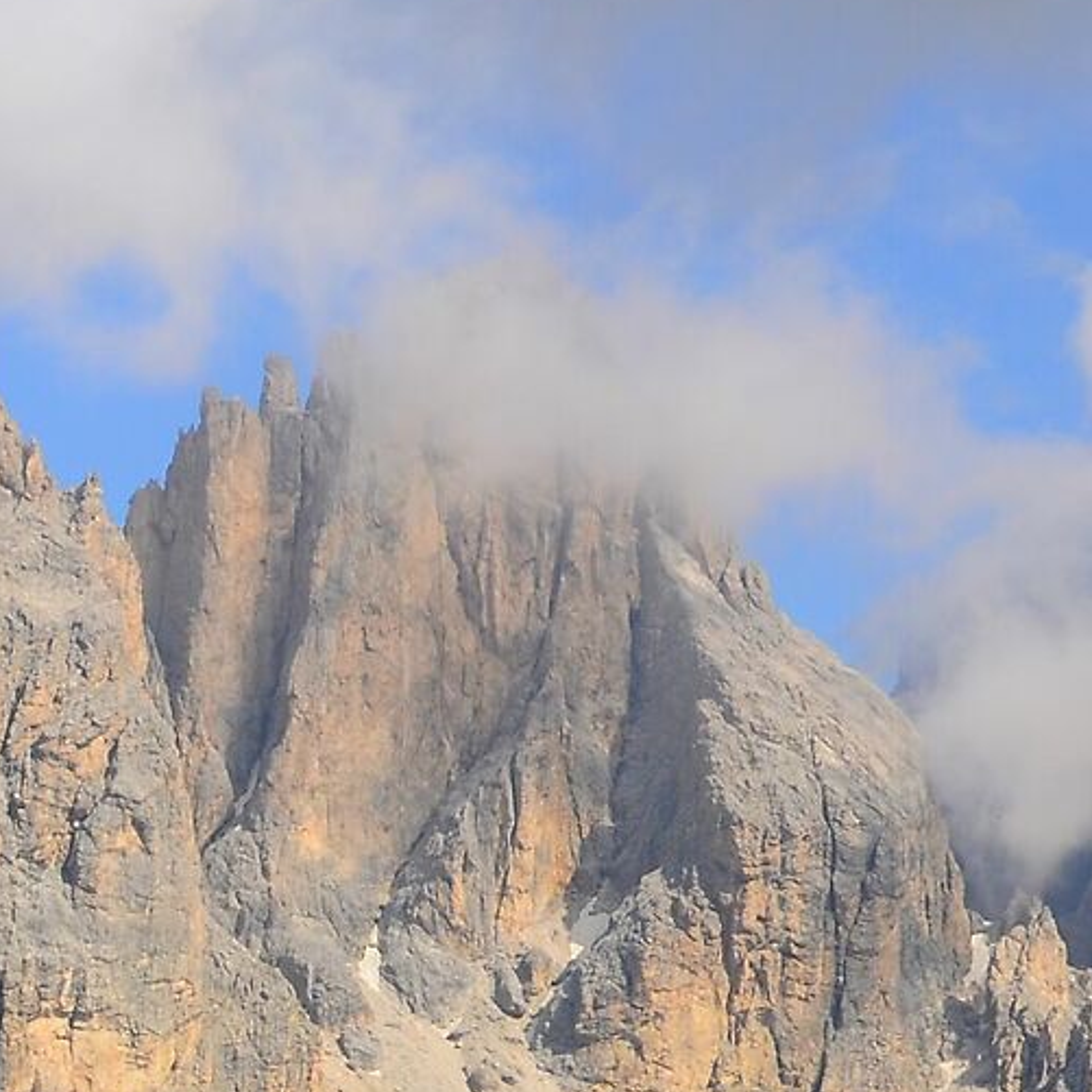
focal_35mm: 134
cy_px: 1456
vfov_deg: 12.6
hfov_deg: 12.4
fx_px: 4783
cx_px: -545
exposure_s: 1/400
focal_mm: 22
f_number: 8
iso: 140
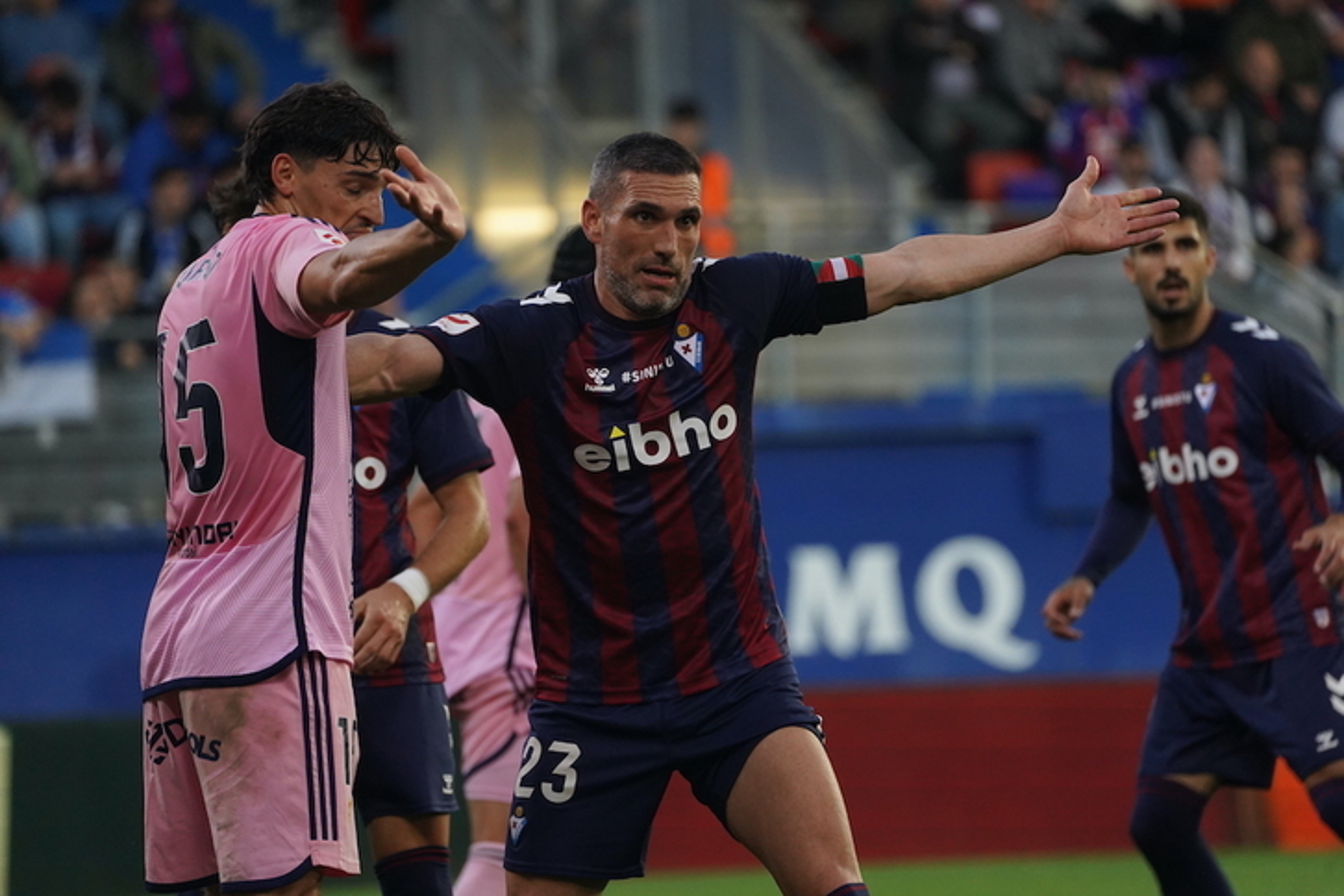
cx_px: 672
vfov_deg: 4.1
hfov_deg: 6.1
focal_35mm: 339
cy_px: 448
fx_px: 12655
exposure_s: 1/1000
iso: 3200
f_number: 5.6
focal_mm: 339
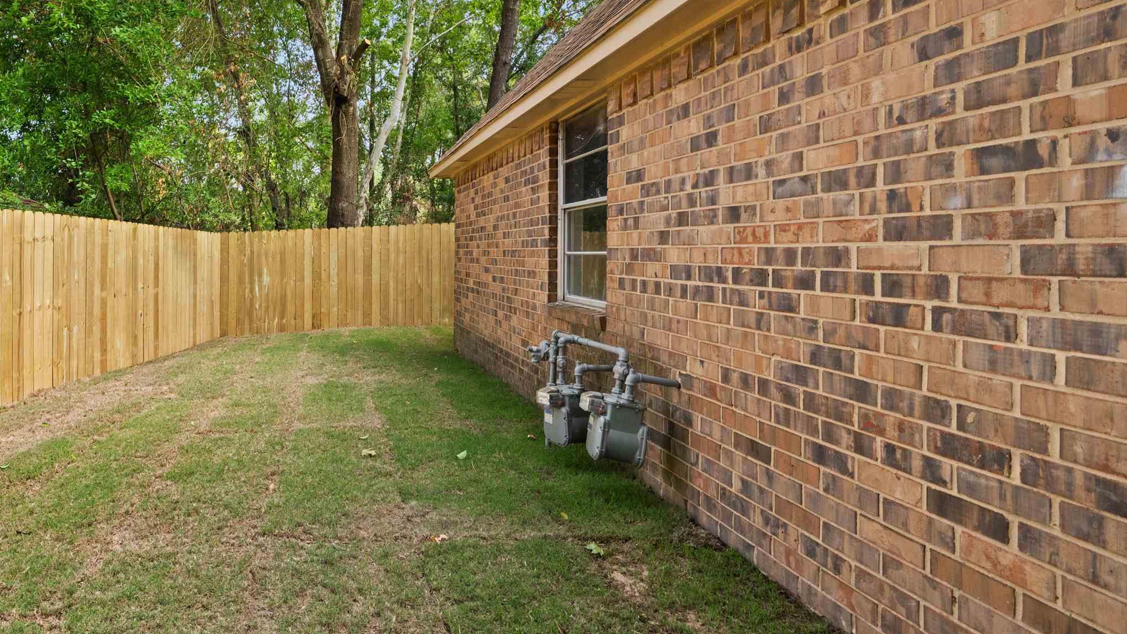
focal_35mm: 19
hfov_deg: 82.5
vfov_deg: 56.7
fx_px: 568
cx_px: 282
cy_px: 197
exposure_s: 1/25
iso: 400
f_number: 9
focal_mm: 12
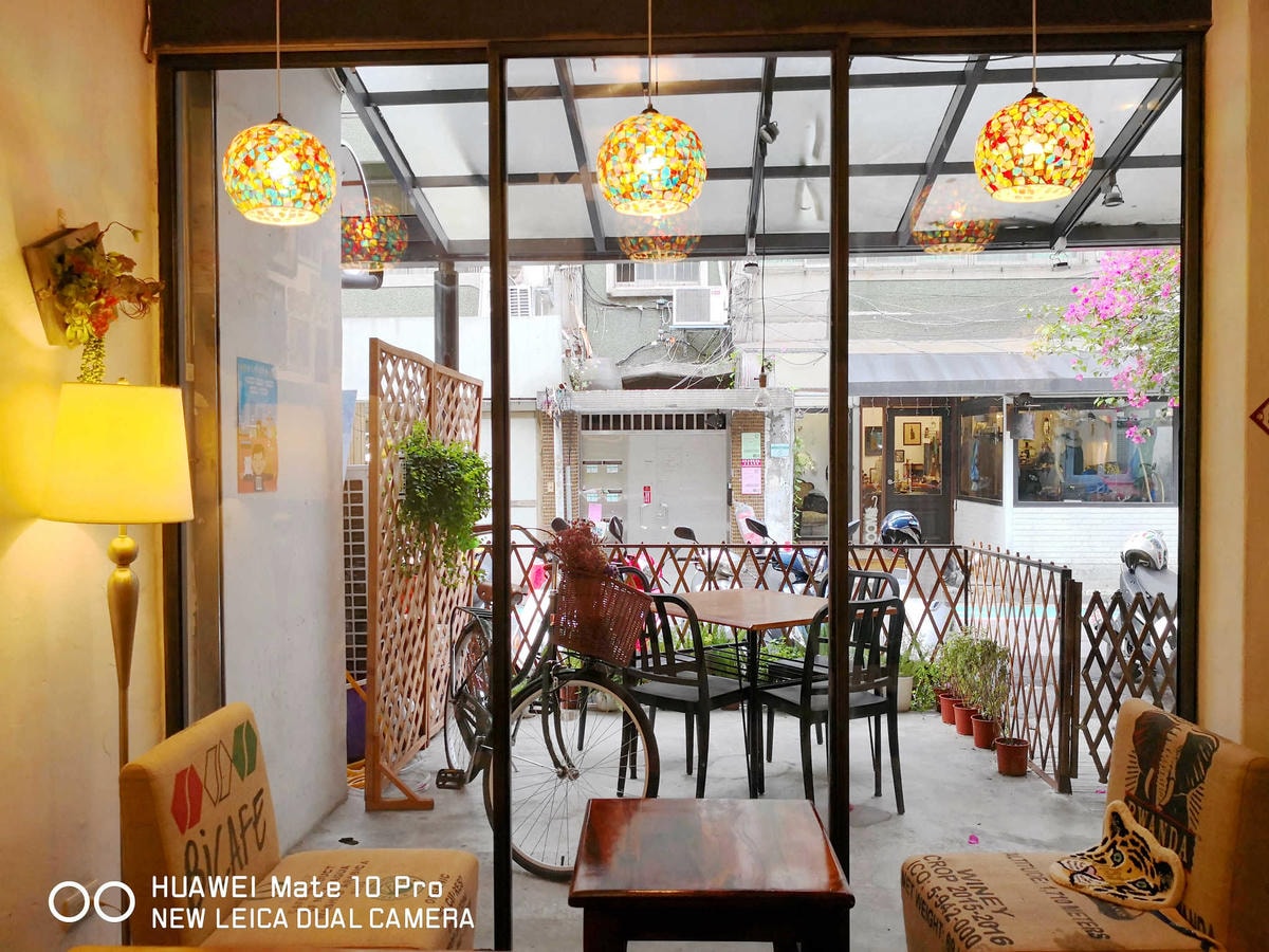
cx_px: 634
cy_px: 476
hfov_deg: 65.3
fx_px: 990
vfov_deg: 51.4
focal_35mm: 27
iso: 64
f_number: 1.6
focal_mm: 3.95
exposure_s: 1/50
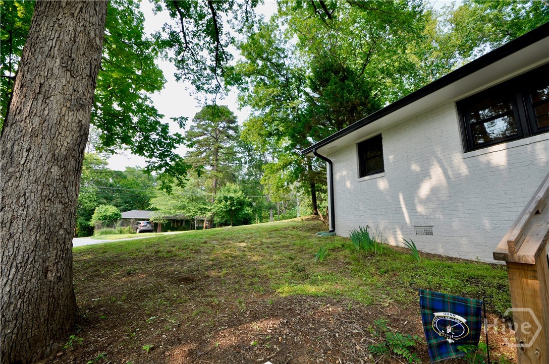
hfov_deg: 100.5
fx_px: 228
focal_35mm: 15
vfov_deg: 77.1
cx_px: 274
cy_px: 182
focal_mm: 10
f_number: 6.3
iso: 200
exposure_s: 1/160
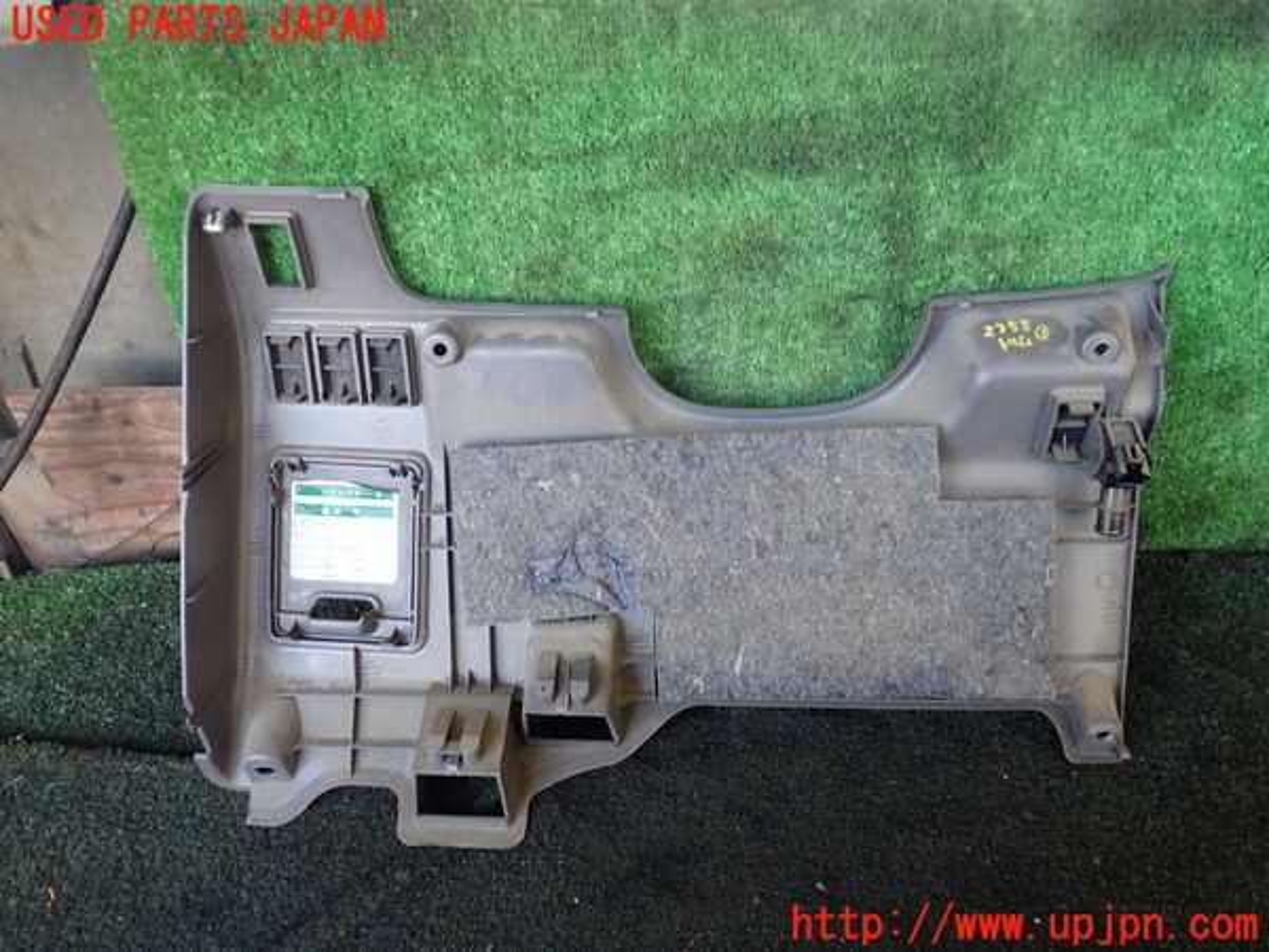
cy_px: 476
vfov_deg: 46.8
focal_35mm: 30
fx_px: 1100
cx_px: 634
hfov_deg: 60.0
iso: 200
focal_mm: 5.4
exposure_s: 1/40
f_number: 2.3
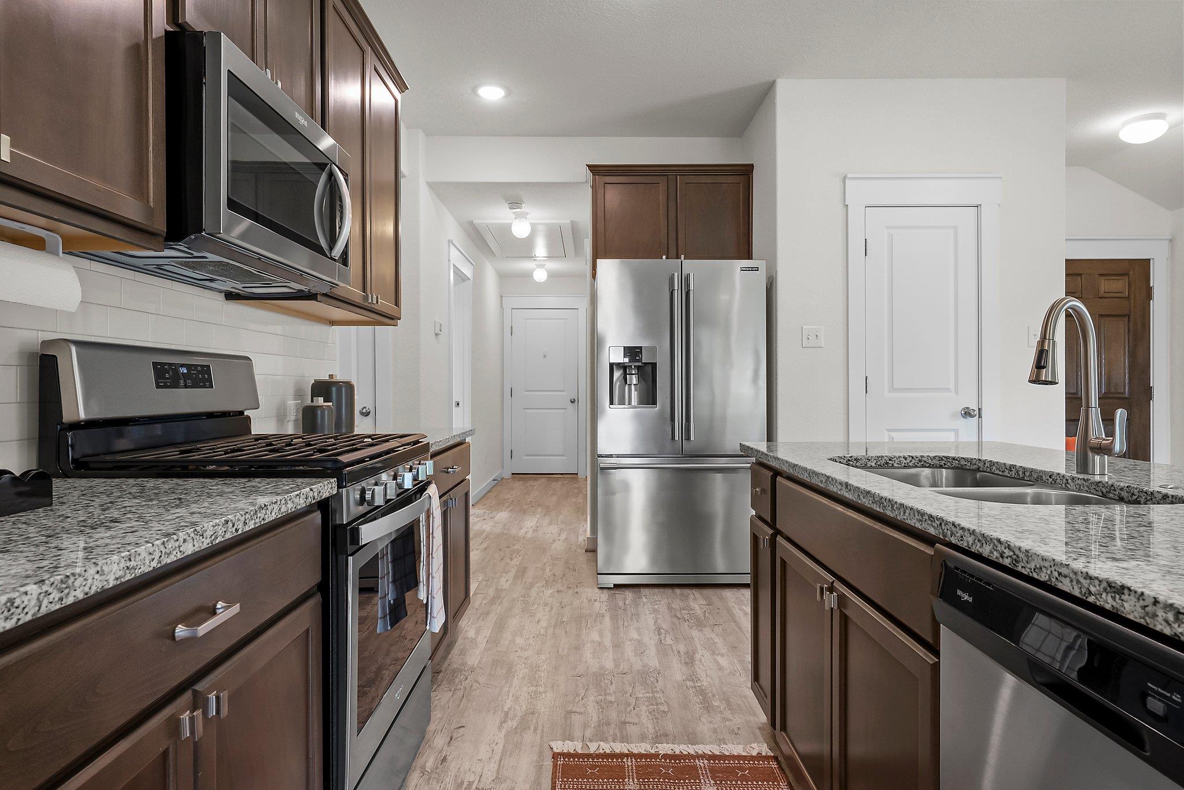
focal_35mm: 20
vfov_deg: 62.0
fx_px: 658
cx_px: 592
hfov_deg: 84.0
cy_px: 395
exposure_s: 1/15
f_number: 11
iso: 1600
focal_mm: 20
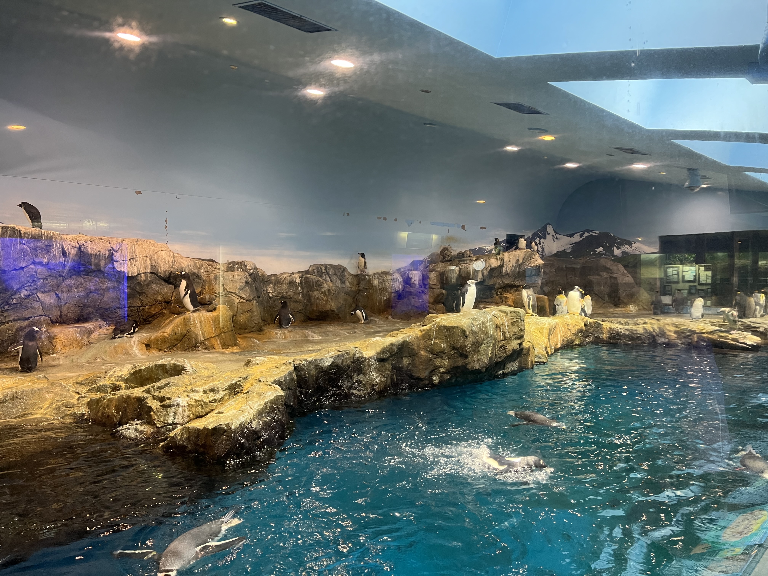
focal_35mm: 26
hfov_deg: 67.3
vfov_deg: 53.1
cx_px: 384
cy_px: 288
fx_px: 577
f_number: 1.6
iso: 200
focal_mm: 5.1
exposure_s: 1/60
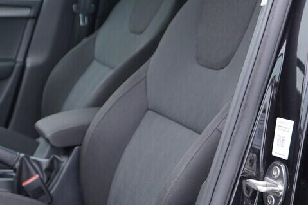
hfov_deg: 25.1
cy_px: 134
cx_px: 0
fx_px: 659
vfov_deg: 17.7
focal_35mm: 77
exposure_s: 1/40
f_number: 2.8
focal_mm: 24
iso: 320
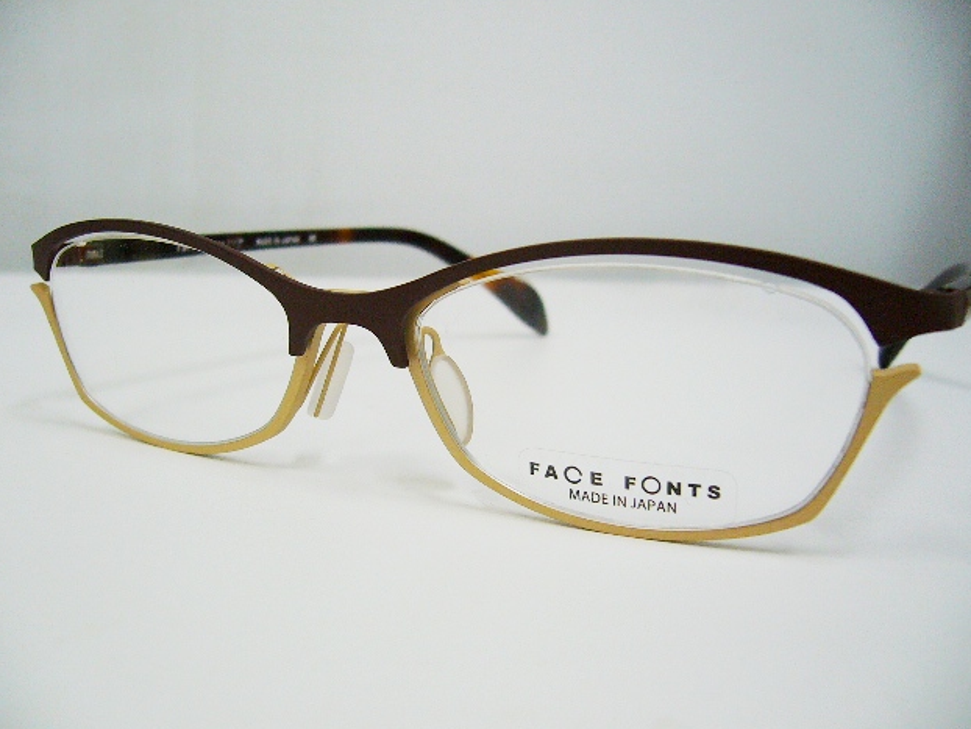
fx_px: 1010
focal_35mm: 36
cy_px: 361
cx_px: 481
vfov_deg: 39.7
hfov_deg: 51.3
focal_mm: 5.8
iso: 100
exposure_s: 1/60
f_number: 2.8
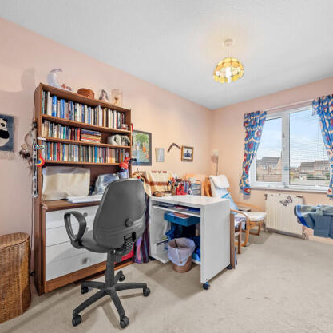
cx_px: 167
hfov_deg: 87.4
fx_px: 174
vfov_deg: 87.4
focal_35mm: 16
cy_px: 171
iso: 200
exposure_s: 5
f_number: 8
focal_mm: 12
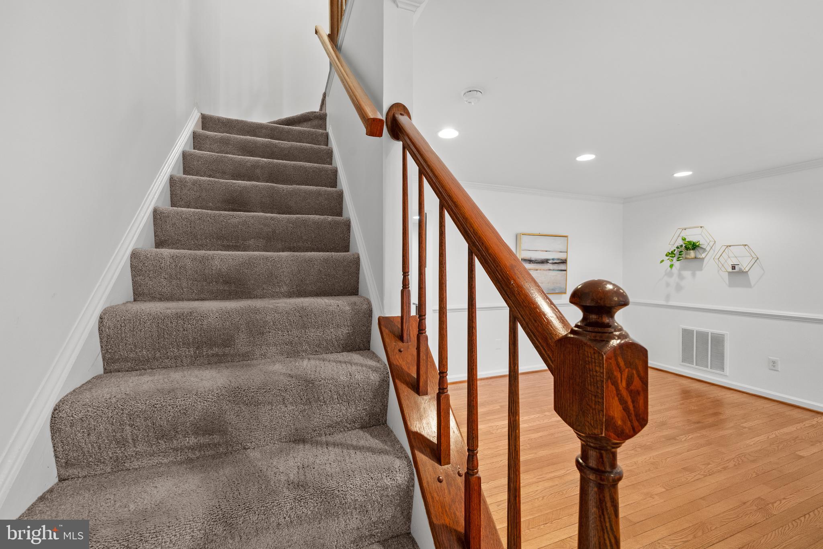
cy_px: 274
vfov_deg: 81.2
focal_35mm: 14
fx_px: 320
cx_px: 412
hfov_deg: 104.3
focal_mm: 14
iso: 640
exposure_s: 1.6
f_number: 8
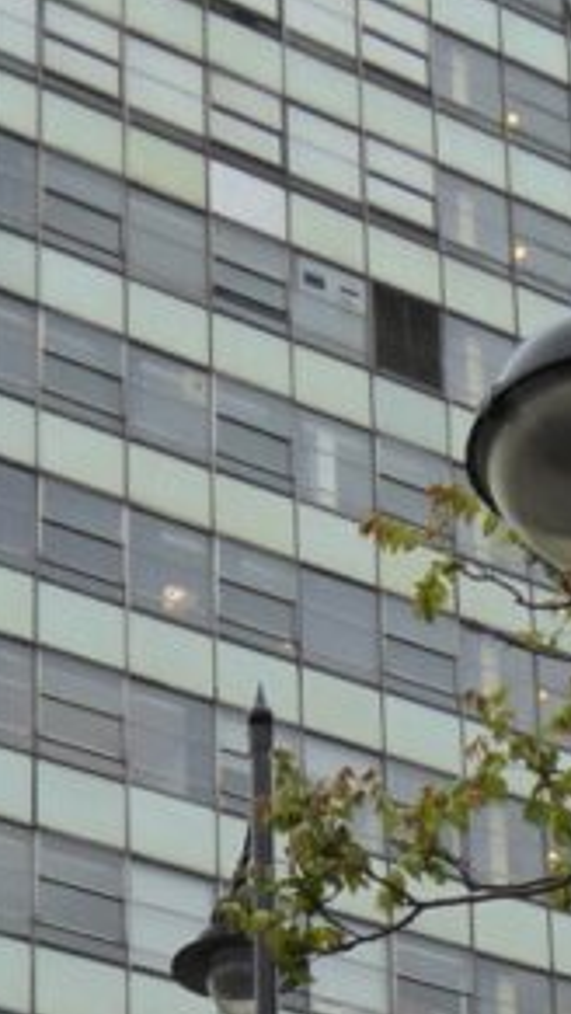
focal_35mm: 111
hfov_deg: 10.9
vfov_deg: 17.8
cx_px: 258
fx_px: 2983
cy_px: 1376
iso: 200
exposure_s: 1/320
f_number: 3.5
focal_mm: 5
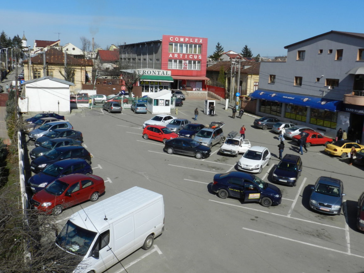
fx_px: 347
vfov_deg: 42.9
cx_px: 181
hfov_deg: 55.4
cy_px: 134
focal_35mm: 33
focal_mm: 5.6
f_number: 5.6
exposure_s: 1/800
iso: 160
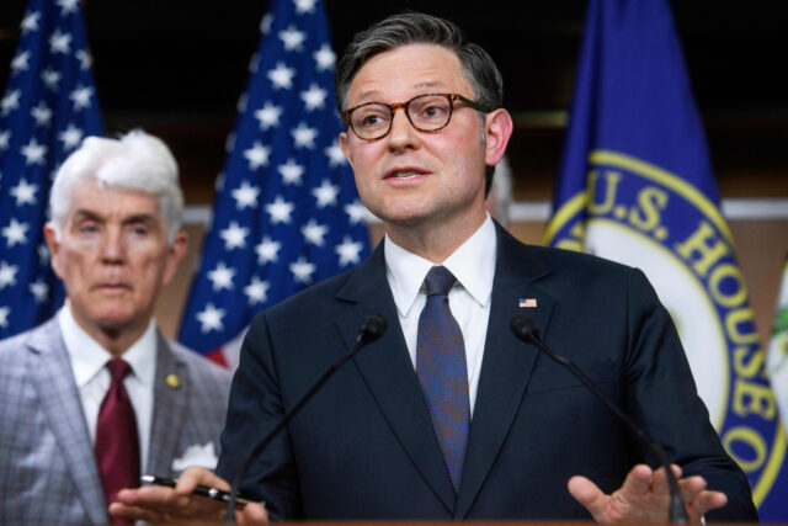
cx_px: 394
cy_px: 263
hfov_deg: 15.2
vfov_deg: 10.2
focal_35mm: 135
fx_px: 2955
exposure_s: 1/250
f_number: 4
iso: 2000
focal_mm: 135
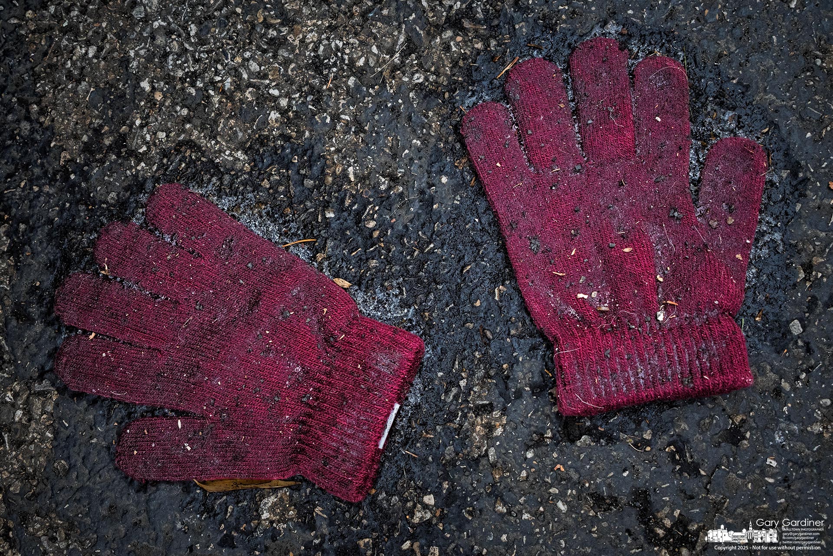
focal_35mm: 42
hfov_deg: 46.4
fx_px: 972
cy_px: 278
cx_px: 416
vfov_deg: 31.9
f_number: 5.6
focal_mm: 28
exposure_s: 1/200
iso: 1600
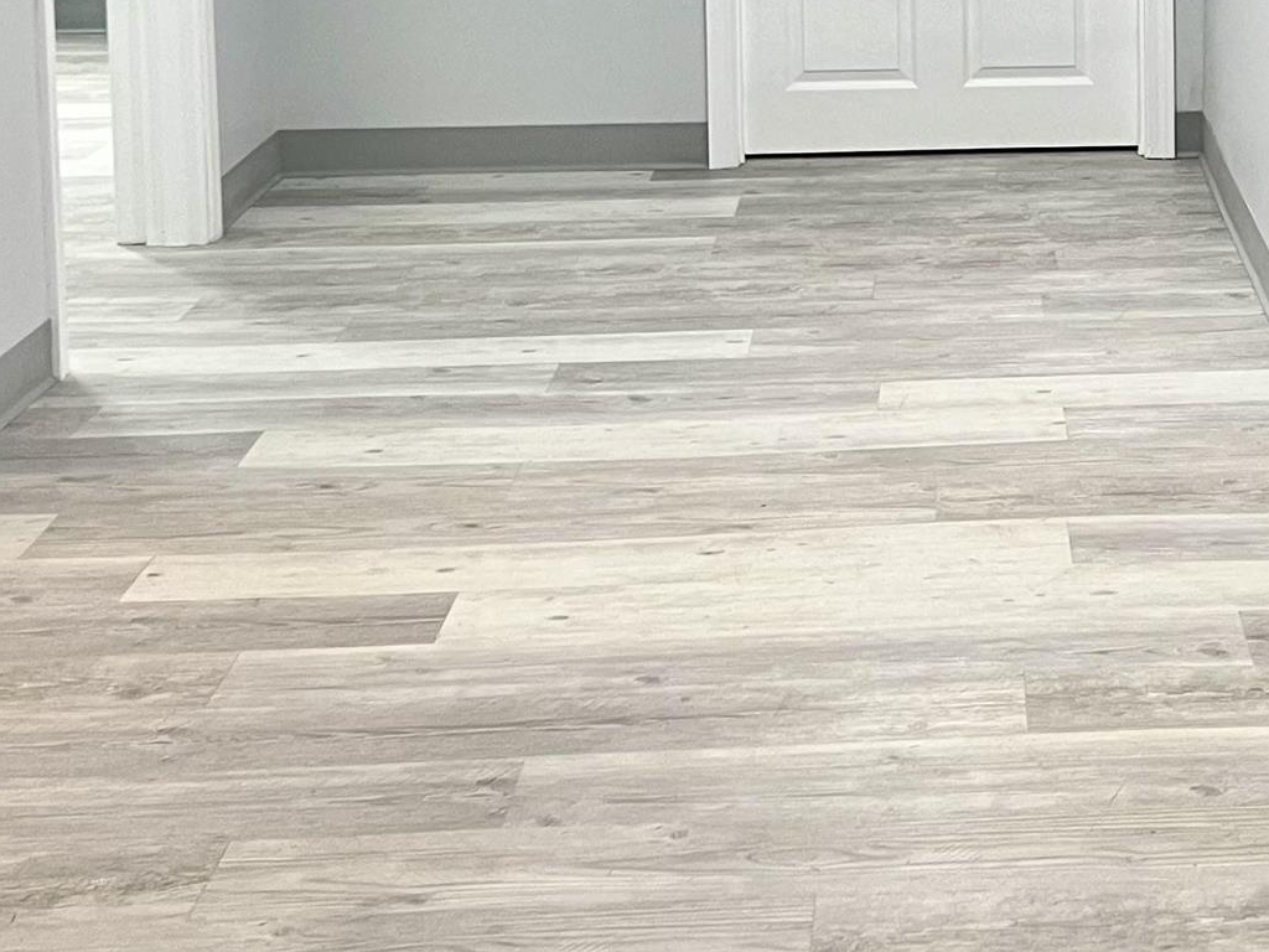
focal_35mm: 78
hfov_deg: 24.4
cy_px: -108
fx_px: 2859
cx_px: 1119
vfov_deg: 18.2
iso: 100
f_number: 1.5
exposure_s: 1/60
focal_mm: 5.7
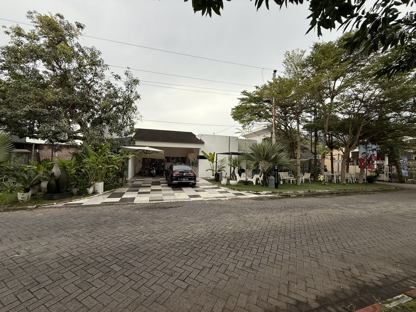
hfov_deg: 102.1
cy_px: 156
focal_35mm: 14
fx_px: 168
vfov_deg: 85.7
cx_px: 208
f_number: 2.2
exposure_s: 1/124
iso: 50
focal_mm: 2.22
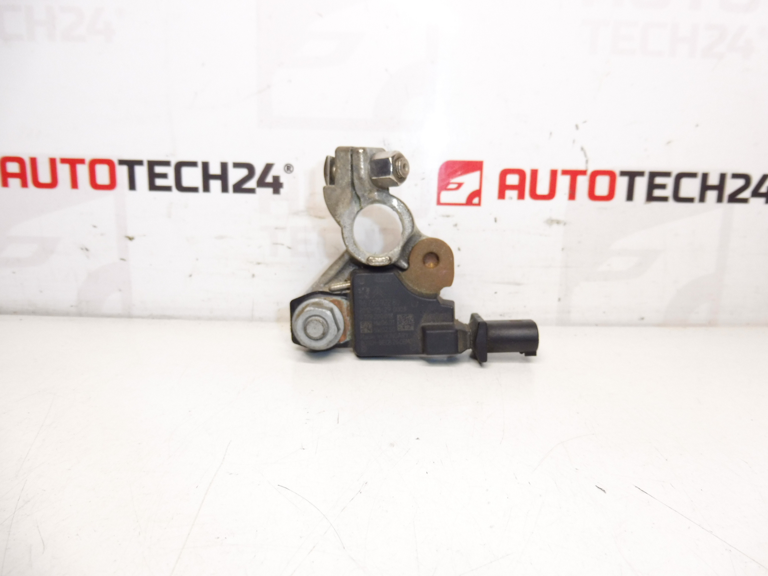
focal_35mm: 24
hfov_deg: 71.6
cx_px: 384
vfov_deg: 56.8
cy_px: 288
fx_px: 532
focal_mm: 4.3
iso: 200
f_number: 3.5
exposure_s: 1/160
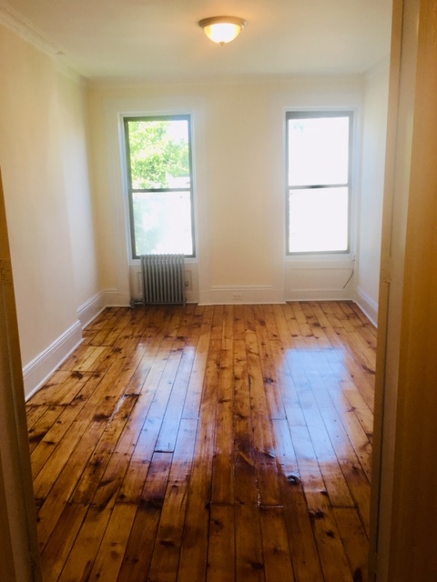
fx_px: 488
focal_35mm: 29
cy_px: 291
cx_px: 218
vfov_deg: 61.7
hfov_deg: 48.2
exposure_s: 1/120
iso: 32
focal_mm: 4.15
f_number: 2.2
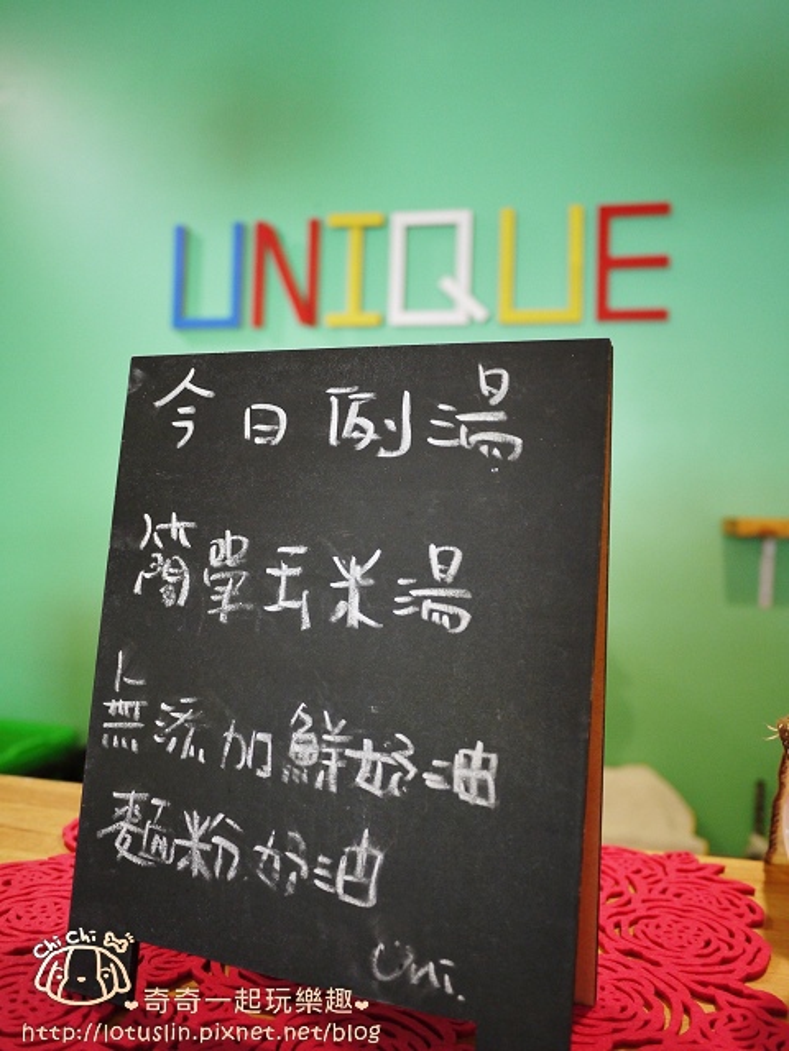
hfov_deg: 49.7
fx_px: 851
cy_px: 526
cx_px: 394
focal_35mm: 28
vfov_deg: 63.4
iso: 400
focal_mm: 14
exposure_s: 1/60
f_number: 2.5
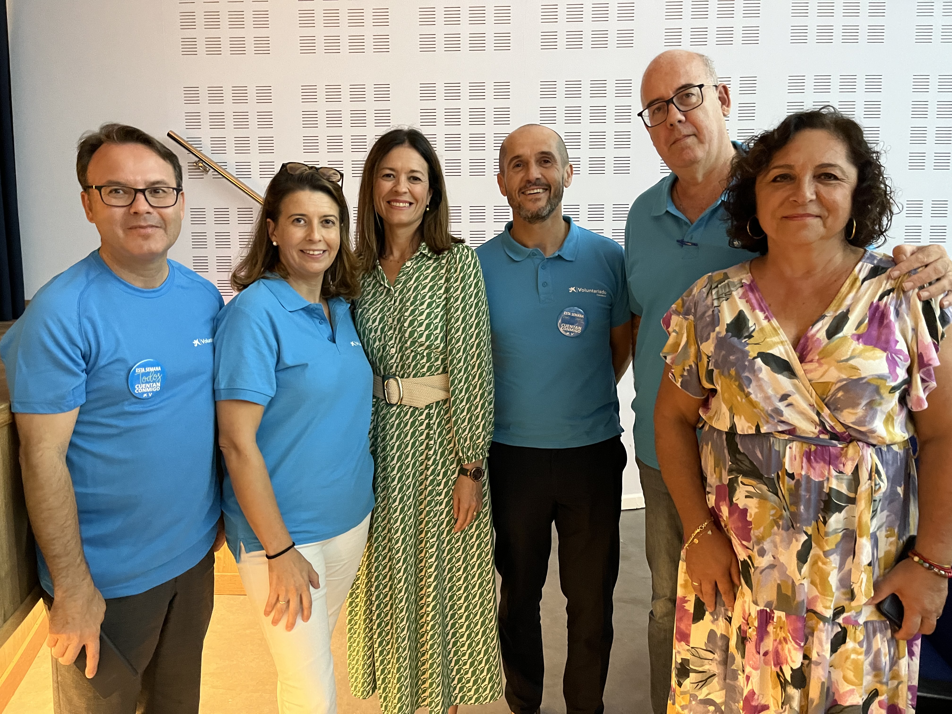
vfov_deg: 53.1
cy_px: 357
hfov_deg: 67.3
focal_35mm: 26
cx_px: 476
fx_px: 715
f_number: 1.6
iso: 640
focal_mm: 5.1
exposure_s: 1/25
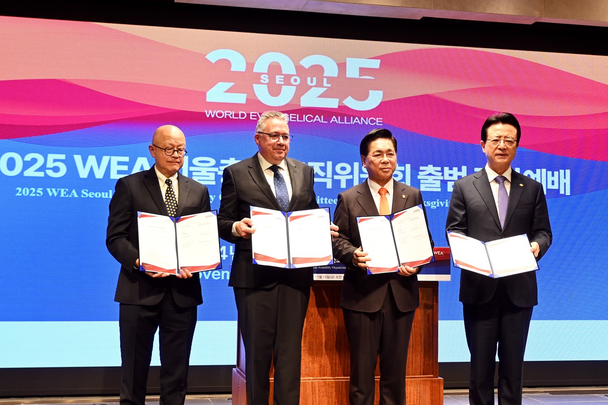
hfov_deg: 41.7
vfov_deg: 28.5
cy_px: 202
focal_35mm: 47
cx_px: 304
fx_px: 798
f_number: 5
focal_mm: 31.5
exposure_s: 1/125
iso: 640
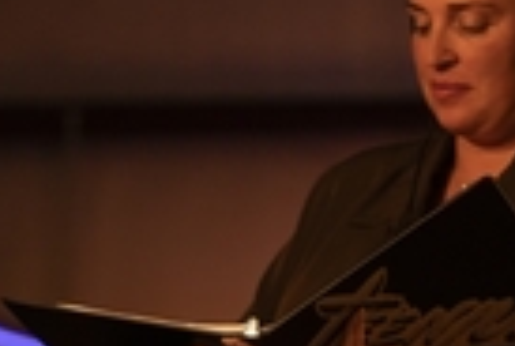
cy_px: 421
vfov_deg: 3.9
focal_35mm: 353
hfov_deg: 5.8
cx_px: 643
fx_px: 5061
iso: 4000
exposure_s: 1/320
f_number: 3.2
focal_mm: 86
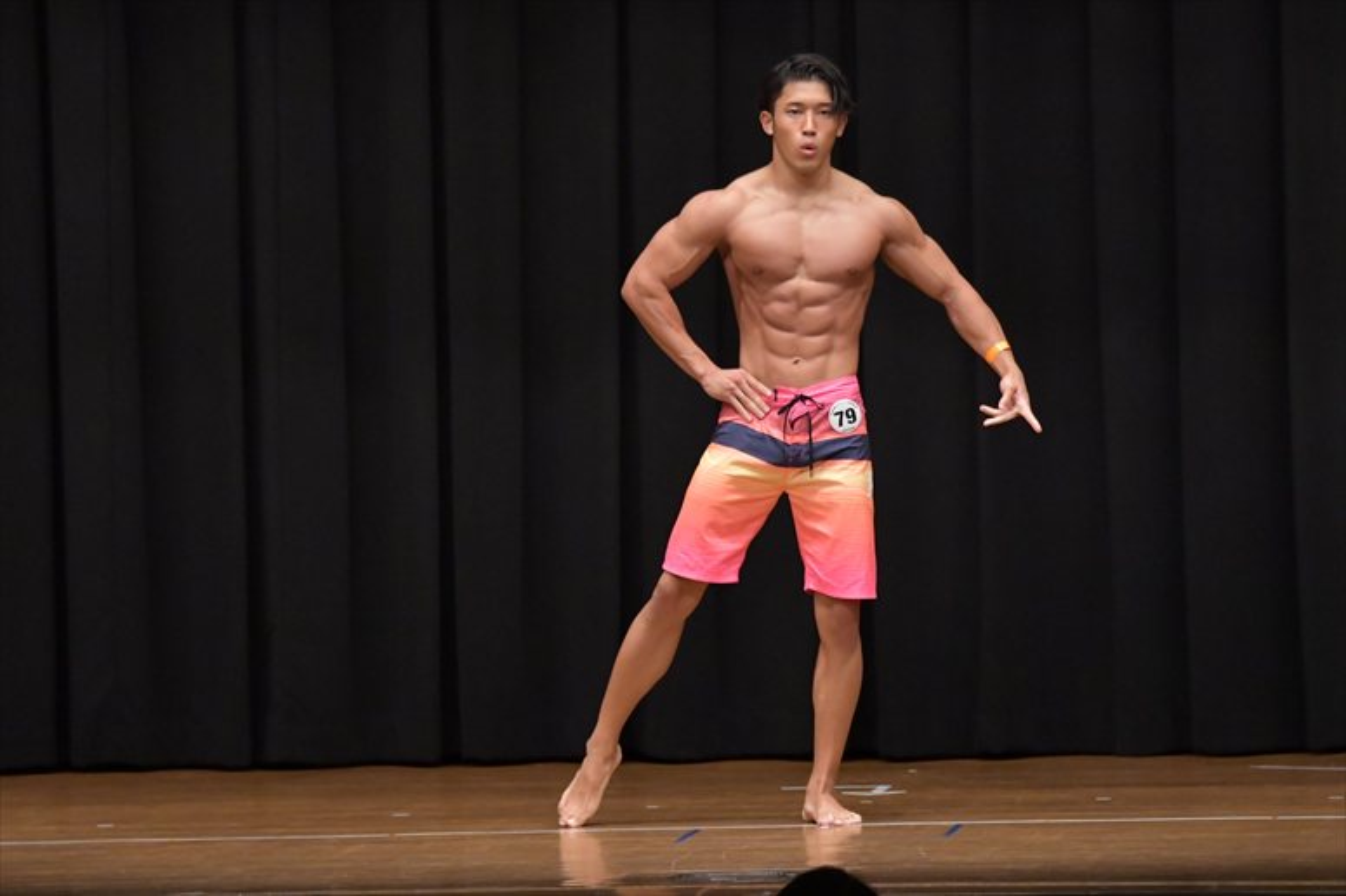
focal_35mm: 240
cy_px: 448
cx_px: 673
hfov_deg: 8.6
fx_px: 8969
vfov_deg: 5.7
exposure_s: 1/400
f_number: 5.6
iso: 6400
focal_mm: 160
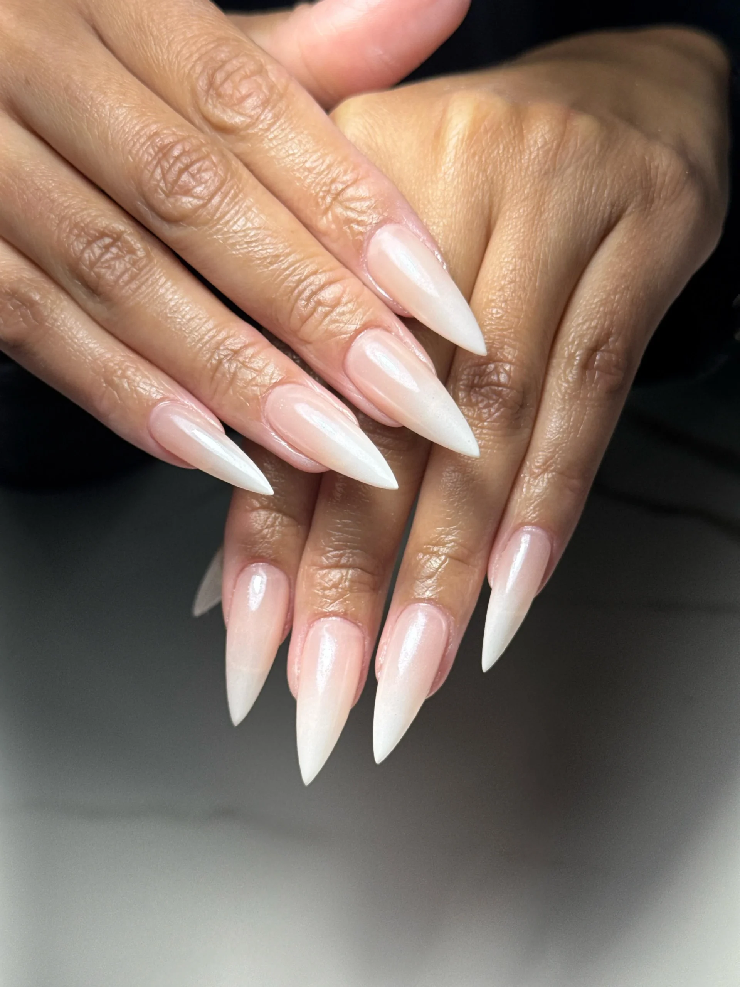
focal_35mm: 48
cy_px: 494
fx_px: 1368
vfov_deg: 39.7
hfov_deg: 30.3
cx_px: 370
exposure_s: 1/1094
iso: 64
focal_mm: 6.8
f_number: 1.8
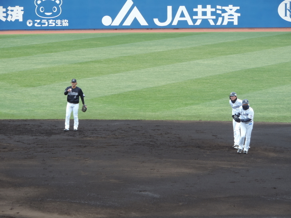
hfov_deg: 7.9
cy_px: 109
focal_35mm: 250
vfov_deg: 5.9
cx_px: 146
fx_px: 2102
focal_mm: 44.5
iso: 125
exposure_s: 1/200
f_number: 4.7
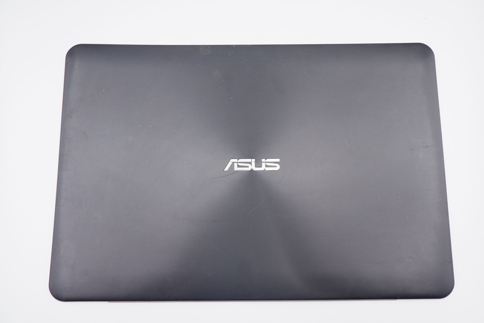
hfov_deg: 76.1
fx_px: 309
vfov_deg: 55.1
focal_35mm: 23
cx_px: 242
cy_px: 162
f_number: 5.6
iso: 1250
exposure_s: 1/200
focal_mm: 15
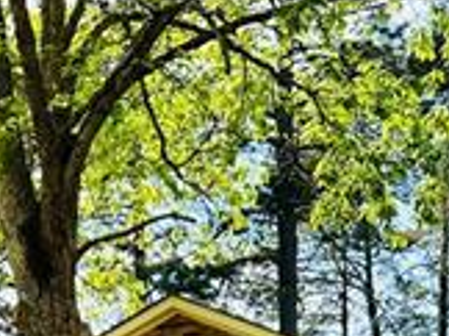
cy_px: 630
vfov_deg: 12.8
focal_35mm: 103
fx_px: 1334
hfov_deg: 18.1
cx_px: -105
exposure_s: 1/1531
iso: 50
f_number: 1.5
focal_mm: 5.7
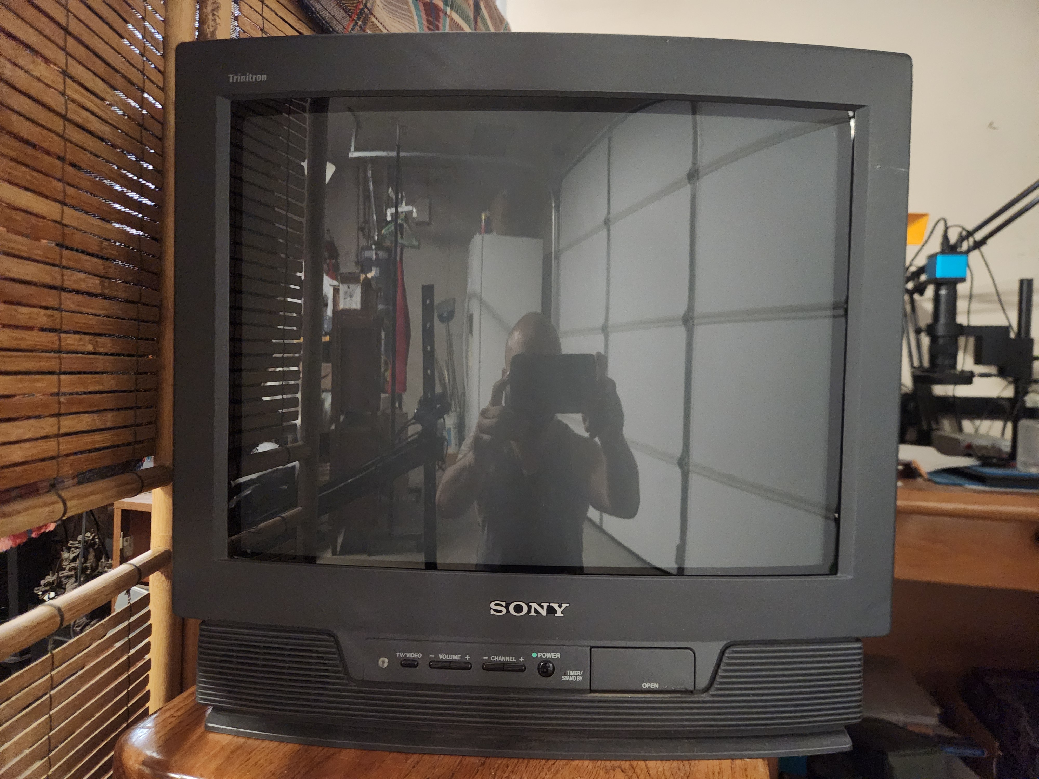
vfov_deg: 58.9
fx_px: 690
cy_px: 390
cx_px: 520
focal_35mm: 23
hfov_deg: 73.9
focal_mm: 5.4
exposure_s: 1/24
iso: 1600
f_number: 1.8
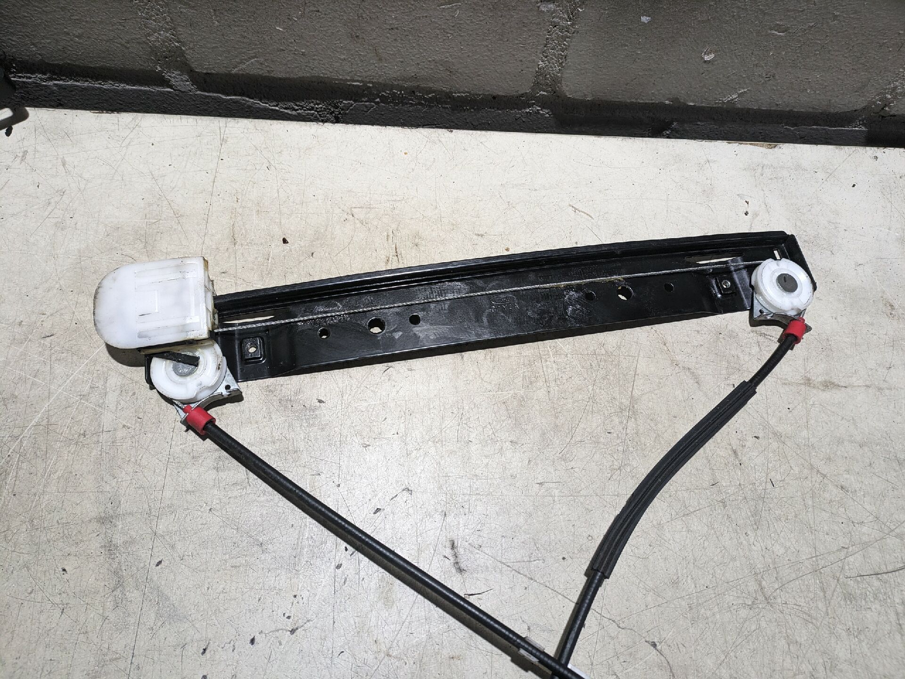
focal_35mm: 25
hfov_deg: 69.4
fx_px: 654
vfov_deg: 54.9
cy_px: 340
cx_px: 452
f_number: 1.89
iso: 199
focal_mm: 5.43
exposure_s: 1/100
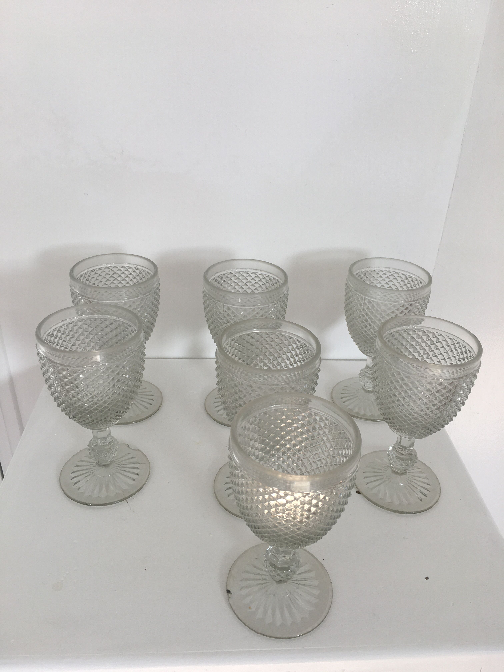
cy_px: 336
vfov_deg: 61.7
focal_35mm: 29
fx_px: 563
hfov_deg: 48.2
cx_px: 252
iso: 25
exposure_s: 1/100
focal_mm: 4.15
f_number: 2.2
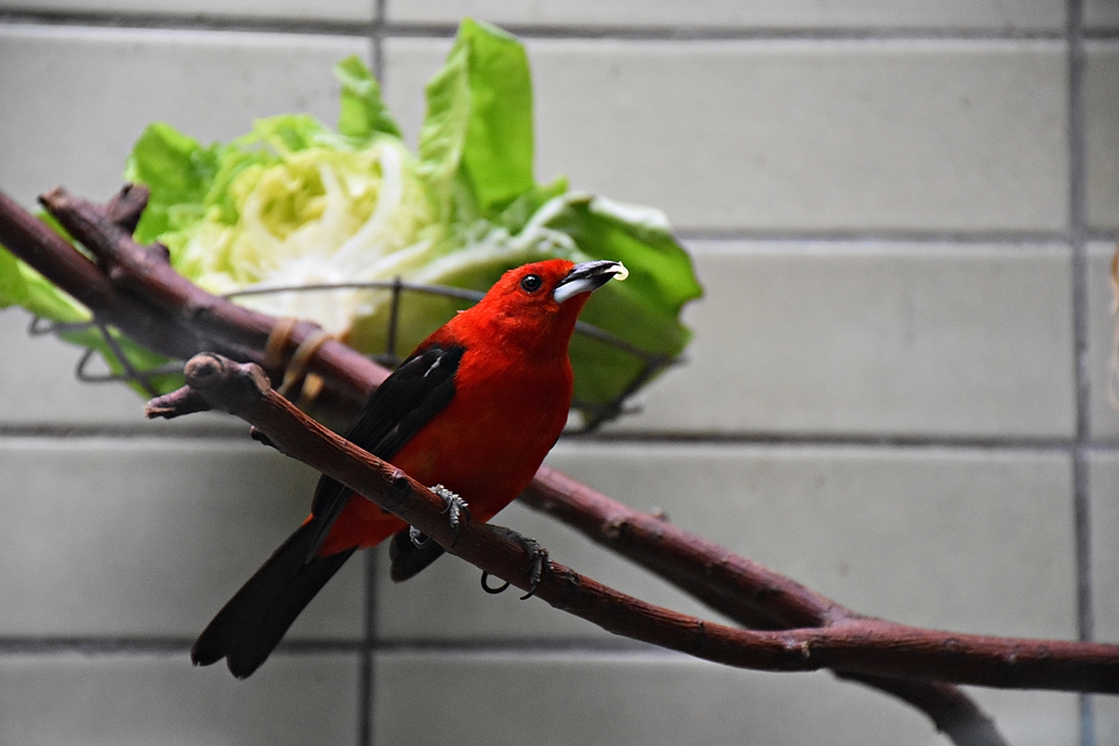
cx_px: 560
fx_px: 6062
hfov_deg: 10.5
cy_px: 373
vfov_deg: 7.0
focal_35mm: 195
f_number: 5.6
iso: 4000
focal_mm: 130
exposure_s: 1/125
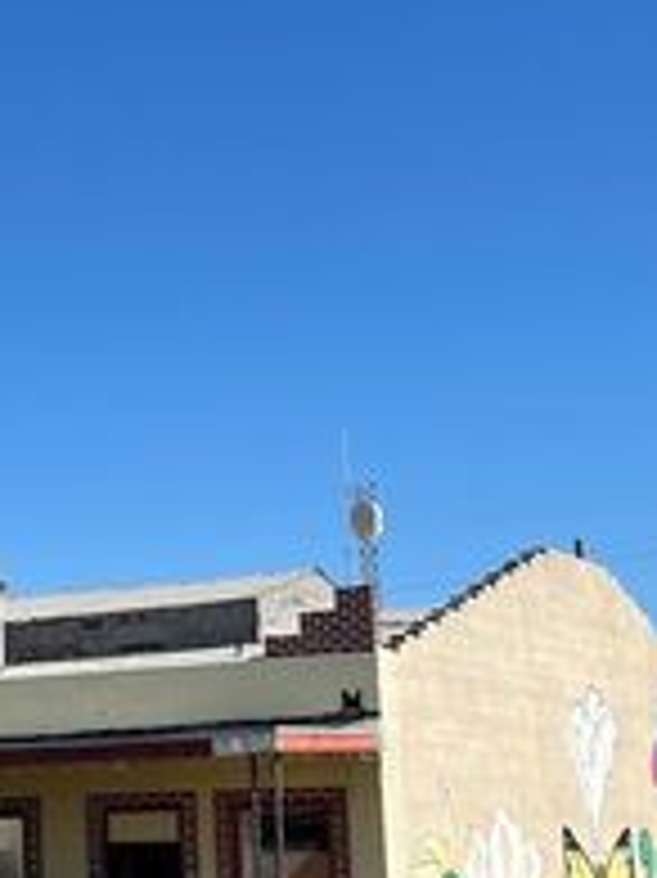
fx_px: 2255
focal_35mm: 89
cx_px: -27
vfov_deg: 22.0
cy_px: 453
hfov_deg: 16.2
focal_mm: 5.1
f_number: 1.6
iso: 50
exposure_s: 1/4149
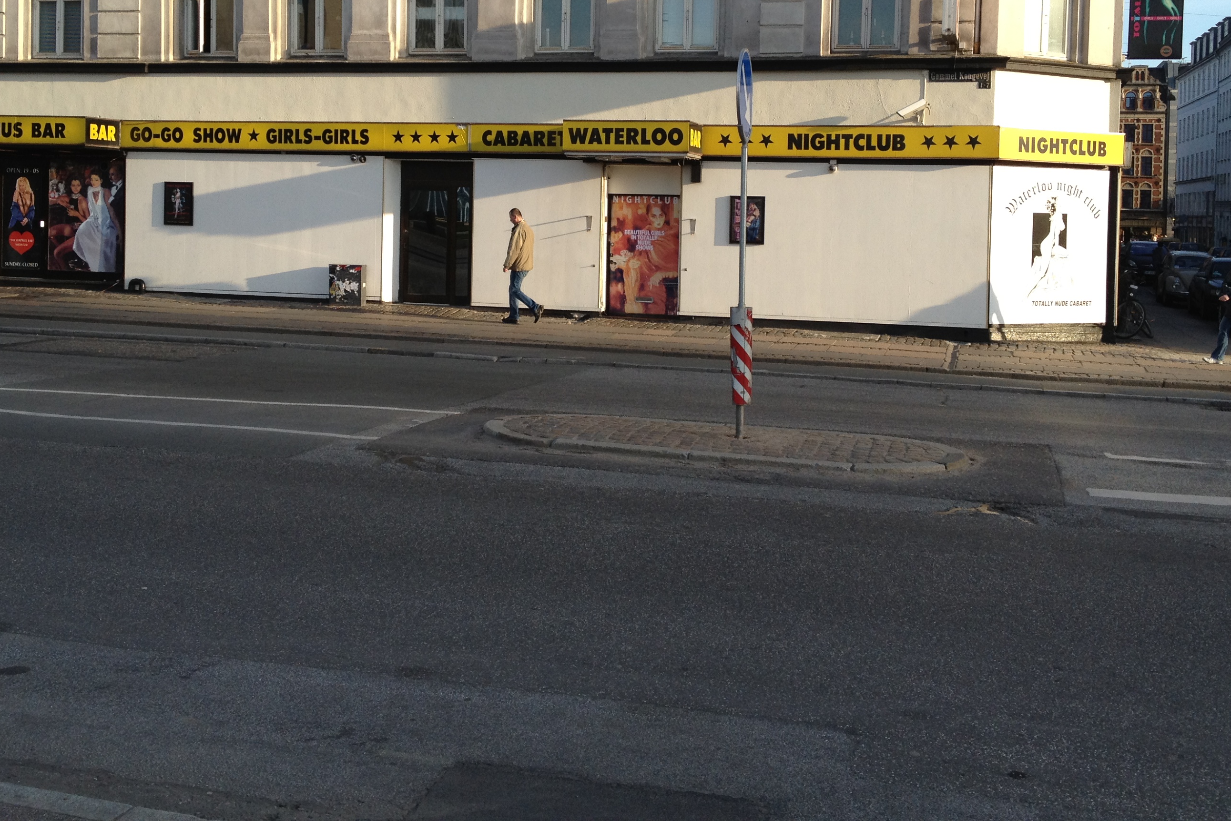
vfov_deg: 28.9
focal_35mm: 46
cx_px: 581
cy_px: 238
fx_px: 1573
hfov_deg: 42.7
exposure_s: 1/575
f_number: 2.4
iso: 64
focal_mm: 4.28
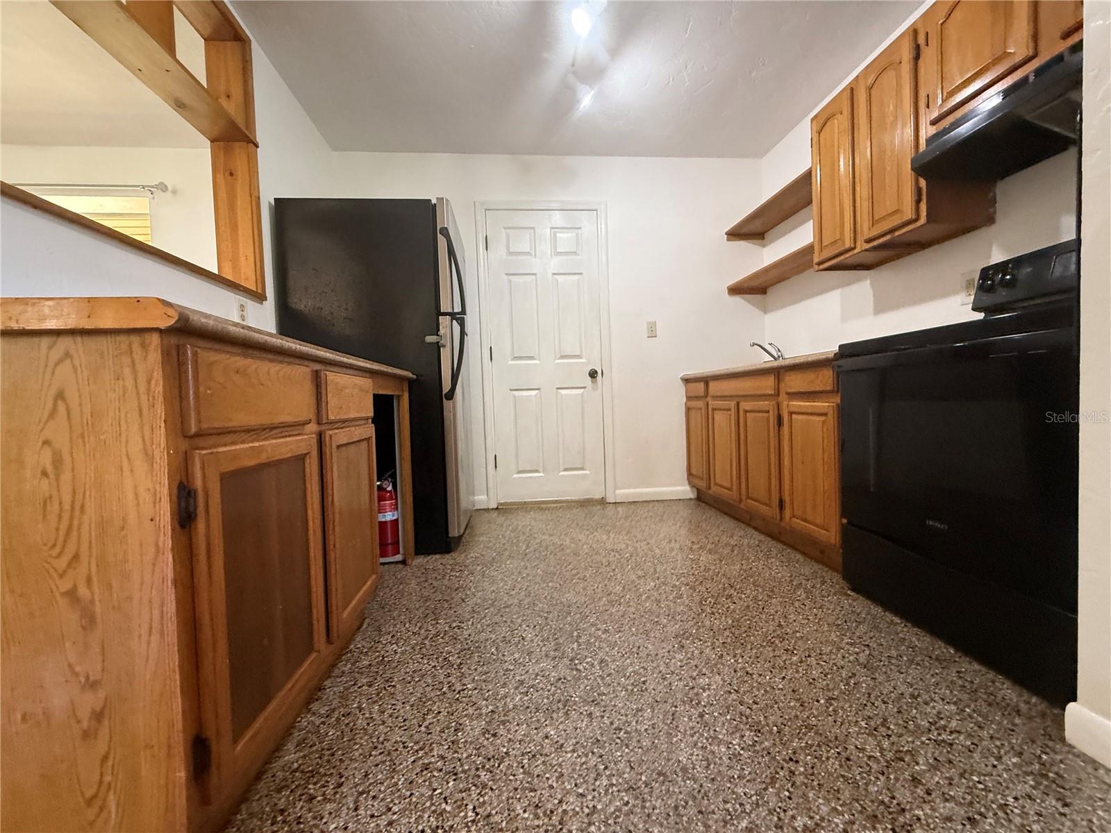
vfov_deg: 85.7
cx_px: 556
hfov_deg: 102.1
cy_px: 416
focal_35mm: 14
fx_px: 449
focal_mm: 2.22
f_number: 2.2
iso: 250
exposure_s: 1/60
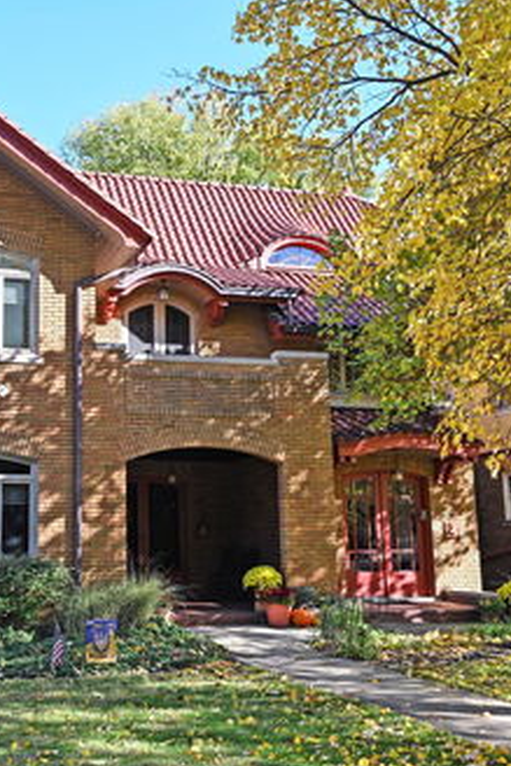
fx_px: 829
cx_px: 119
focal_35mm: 39
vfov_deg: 49.5
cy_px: 387
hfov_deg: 33.5
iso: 200
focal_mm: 25
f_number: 5.6
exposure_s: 1/250
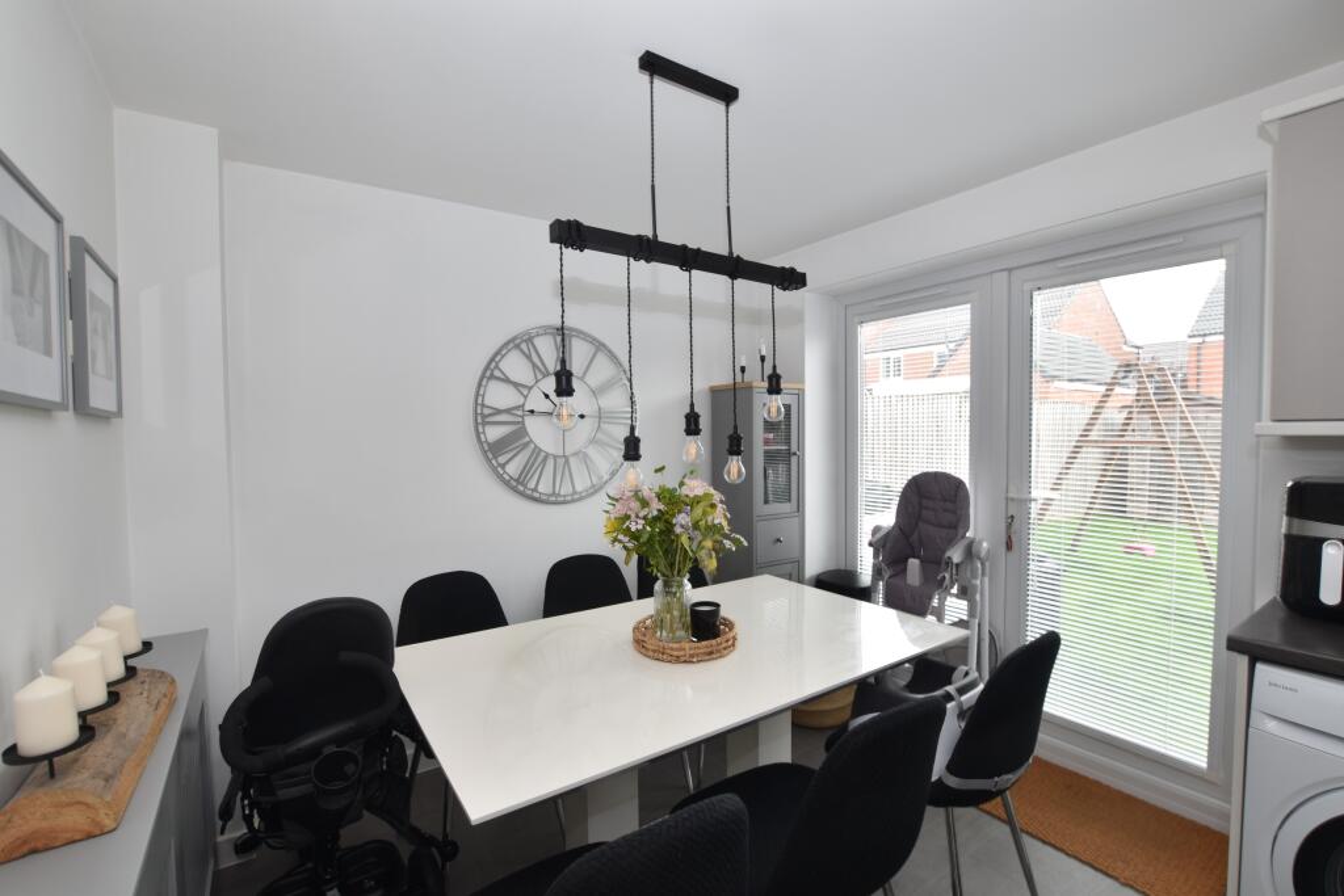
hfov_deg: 100.4
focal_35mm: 15
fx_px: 560
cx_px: 672
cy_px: 448
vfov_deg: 77.3
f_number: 9
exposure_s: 1/2.5
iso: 100
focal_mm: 10
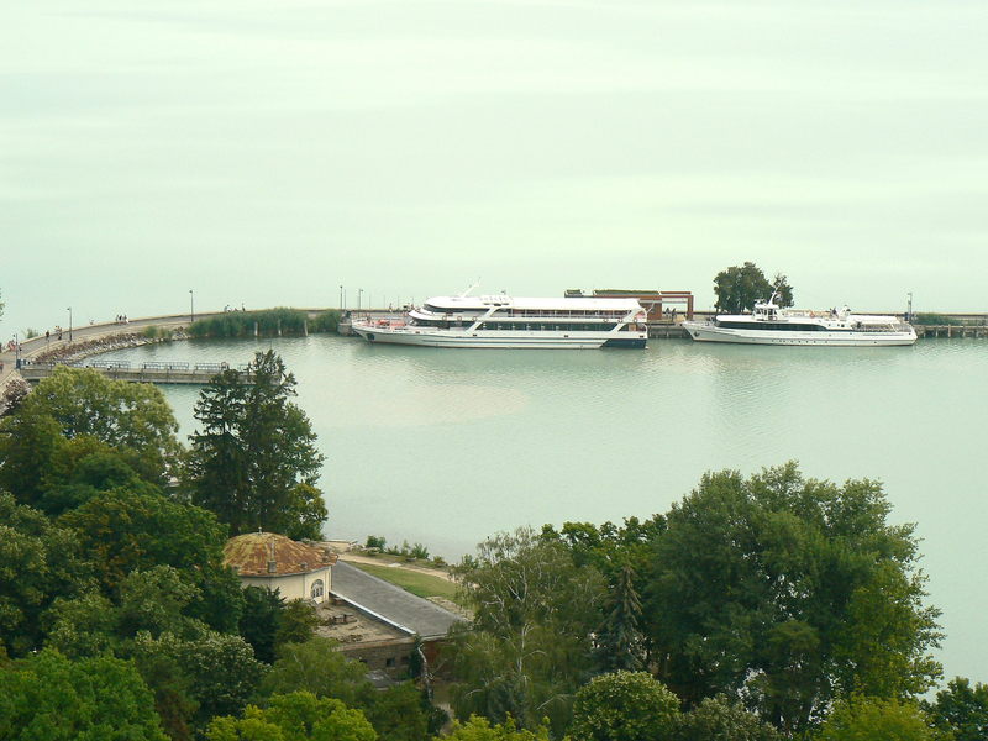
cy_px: 370
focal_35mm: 127
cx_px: 494
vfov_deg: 11.7
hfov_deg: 15.5
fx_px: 3625
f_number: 7.1
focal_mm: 21.2
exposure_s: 1/400
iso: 80
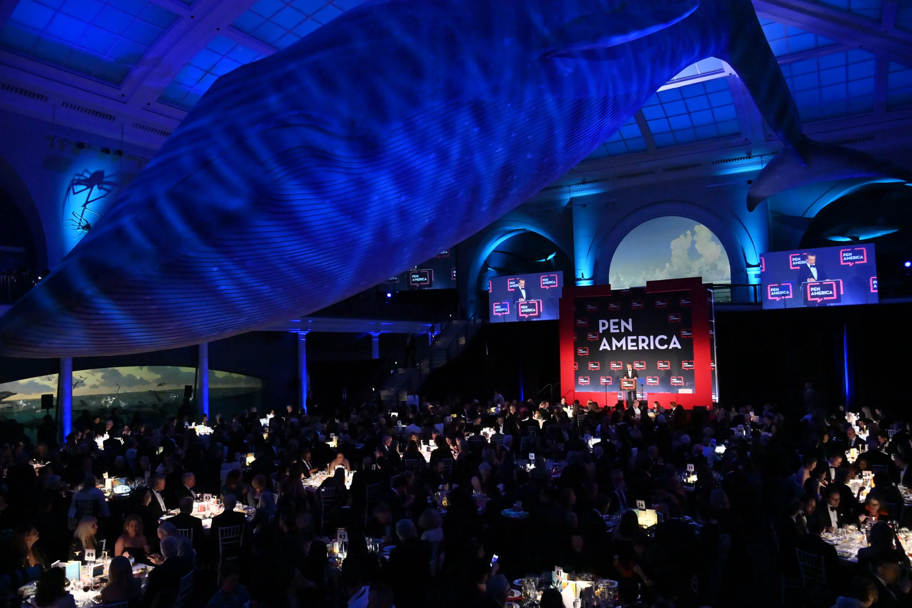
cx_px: 456
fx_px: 608
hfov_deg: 73.7
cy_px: 304
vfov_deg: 53.1
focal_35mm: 24
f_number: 5
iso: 1600
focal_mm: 24
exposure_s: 1/60
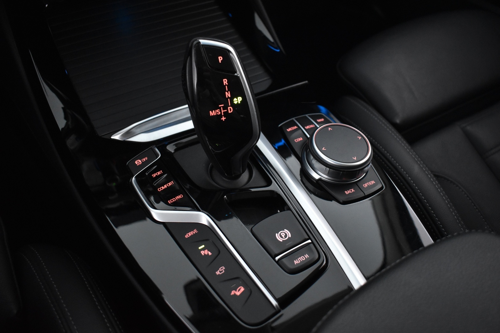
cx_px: 250
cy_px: 166
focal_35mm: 32
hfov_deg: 59.5
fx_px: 437
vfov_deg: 41.7
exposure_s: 1/30
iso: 2800
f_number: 3.8
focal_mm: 21
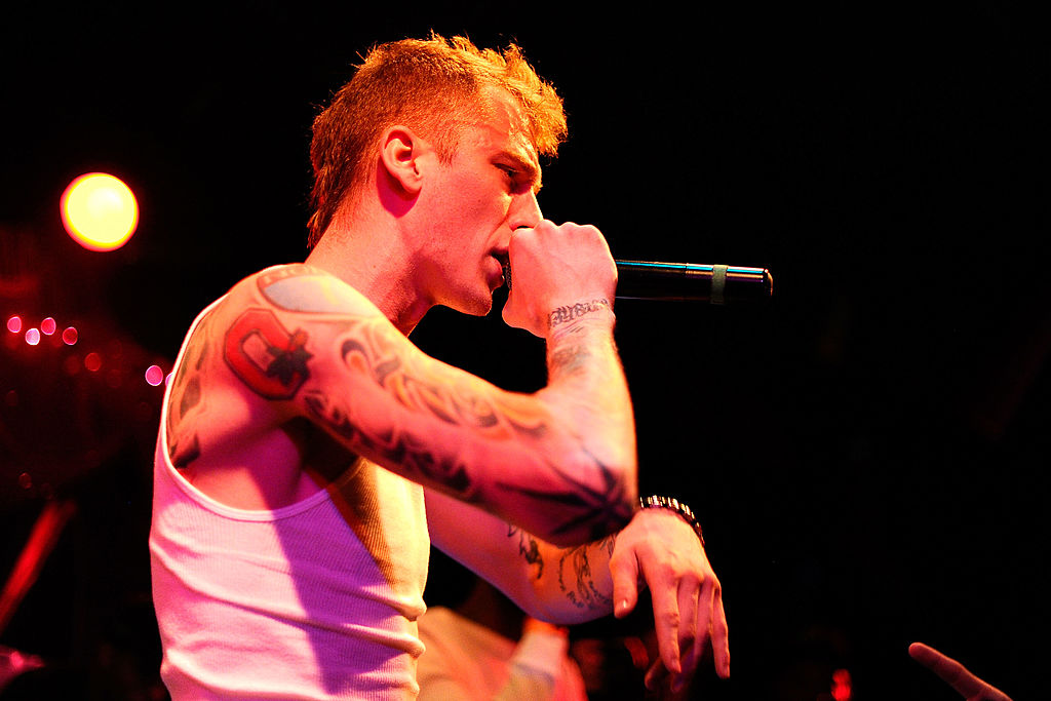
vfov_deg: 27.0
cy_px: 350
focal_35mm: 50
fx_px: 1460
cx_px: 526
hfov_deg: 39.6
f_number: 1.4
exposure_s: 1/400
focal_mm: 50
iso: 2500
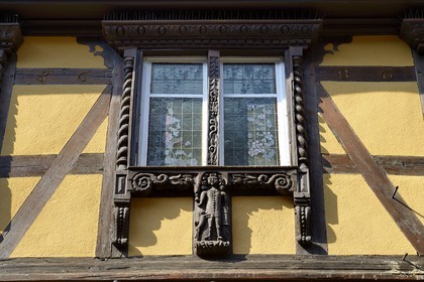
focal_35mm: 66
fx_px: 777
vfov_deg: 20.6
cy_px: 141
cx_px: 212
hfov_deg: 30.5
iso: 200
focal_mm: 66
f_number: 7.1
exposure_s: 1/250
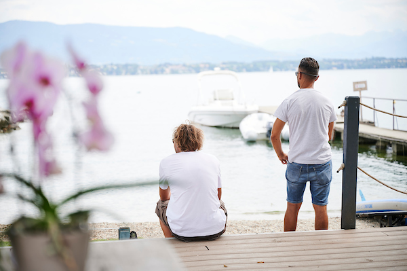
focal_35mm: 70
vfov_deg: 19.4
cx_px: 204
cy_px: 136
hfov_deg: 28.9
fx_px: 791
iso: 100
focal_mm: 70
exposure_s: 1/500
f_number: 2.8
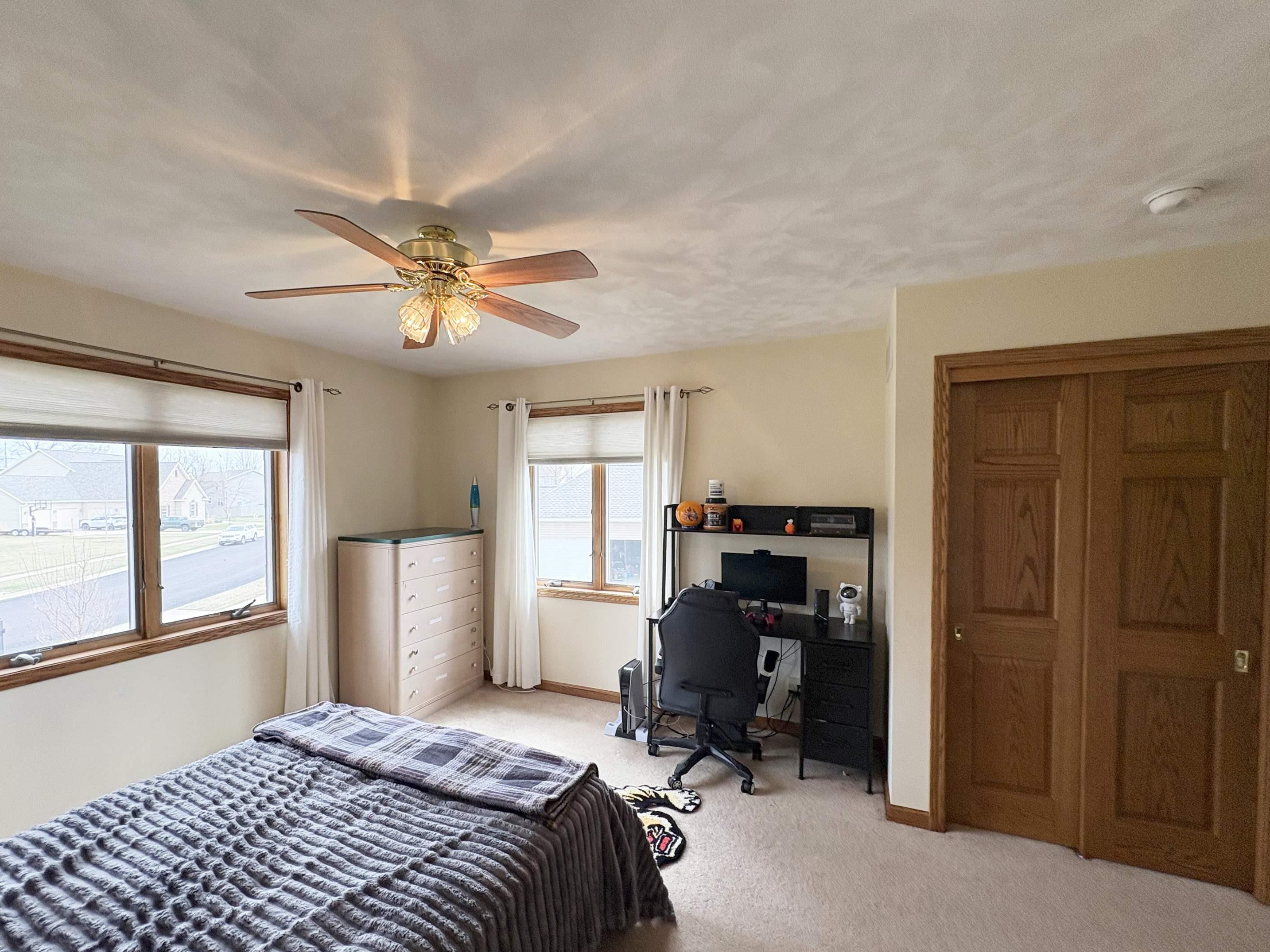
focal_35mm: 15
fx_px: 550
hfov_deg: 98.0
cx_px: 594
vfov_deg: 81.7
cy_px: 502
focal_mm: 2.22
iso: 125
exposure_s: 1/120
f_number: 2.2
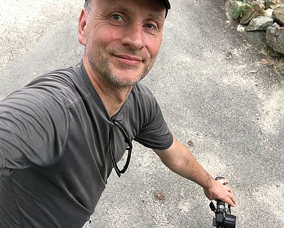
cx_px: 134
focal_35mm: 33
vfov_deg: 44.6
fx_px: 277
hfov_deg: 54.2
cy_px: 113
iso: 32
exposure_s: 1/120
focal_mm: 2.65
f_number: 2.2
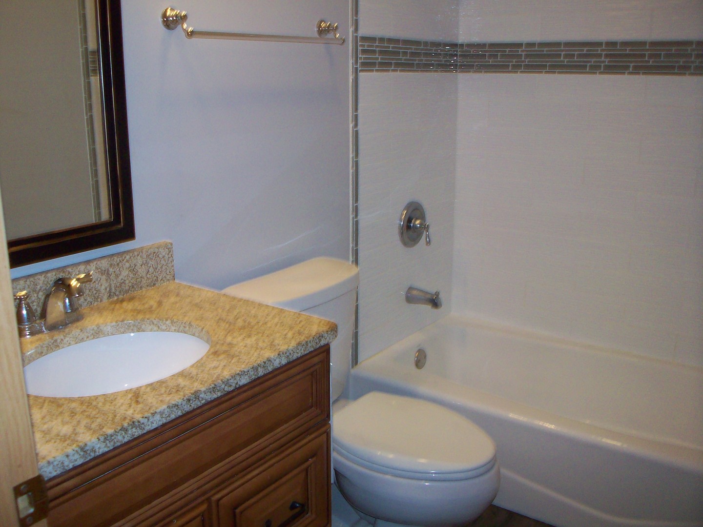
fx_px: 690
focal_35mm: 34
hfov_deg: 54.0
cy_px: 264
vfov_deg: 41.8
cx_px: 352
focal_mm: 5.7
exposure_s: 1/60
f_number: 2.8
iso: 160
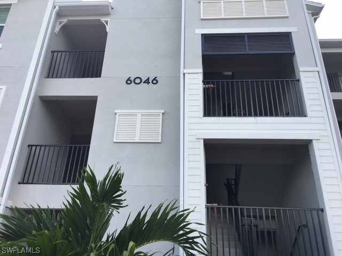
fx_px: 287
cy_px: 128
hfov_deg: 61.7
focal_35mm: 29
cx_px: 171
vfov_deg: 48.2
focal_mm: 4.15
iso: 25
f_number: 2.2
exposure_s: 1/785
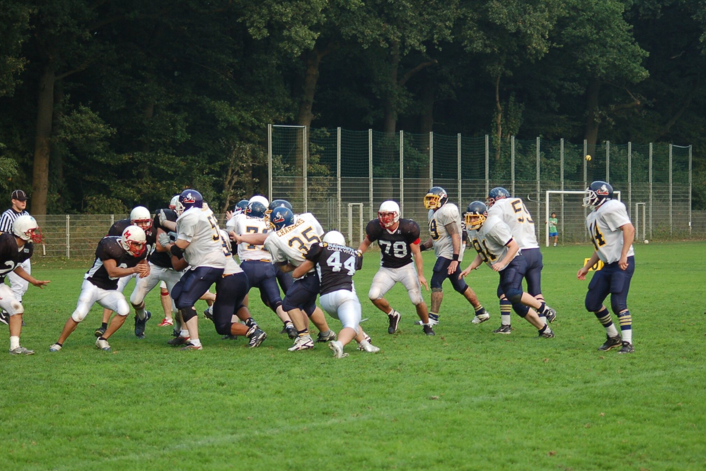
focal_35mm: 115
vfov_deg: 11.9
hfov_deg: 17.8
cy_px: 244
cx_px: 362
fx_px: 2255
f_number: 4
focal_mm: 70
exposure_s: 1/800
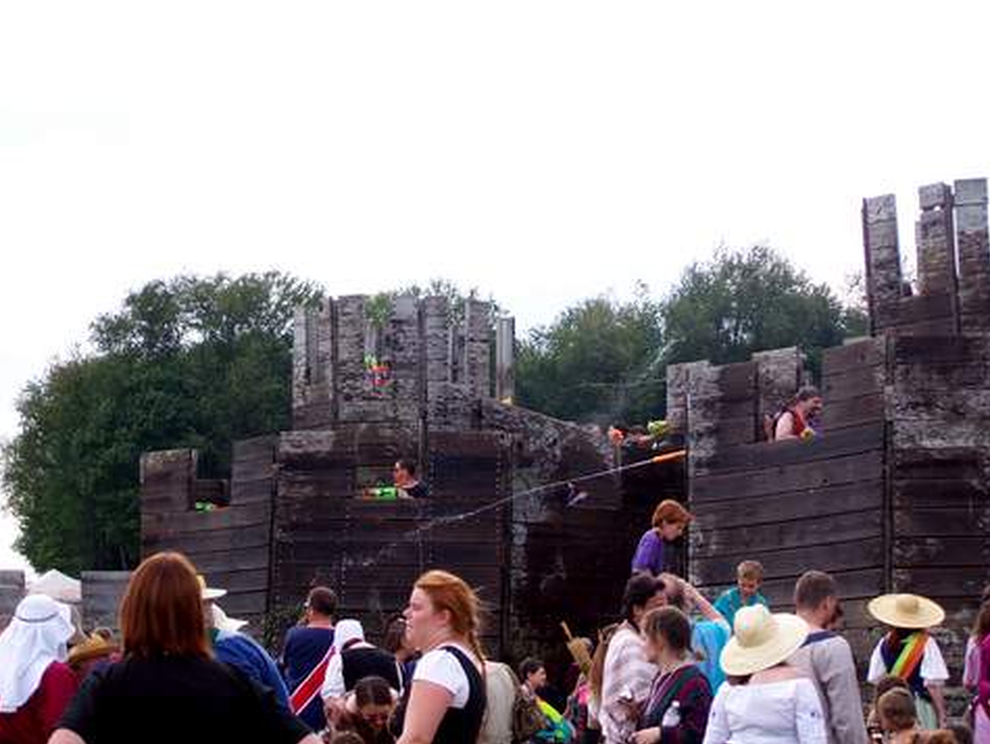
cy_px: 371
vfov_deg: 14.4
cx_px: 496
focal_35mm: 103
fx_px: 2948
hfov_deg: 19.1
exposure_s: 1/350
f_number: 4
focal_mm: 17.5
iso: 80
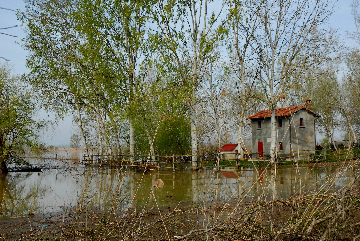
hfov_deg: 44.9
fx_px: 435
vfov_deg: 30.9
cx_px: 180
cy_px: 120
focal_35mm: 44
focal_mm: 29
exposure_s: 1/350
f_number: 10
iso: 400
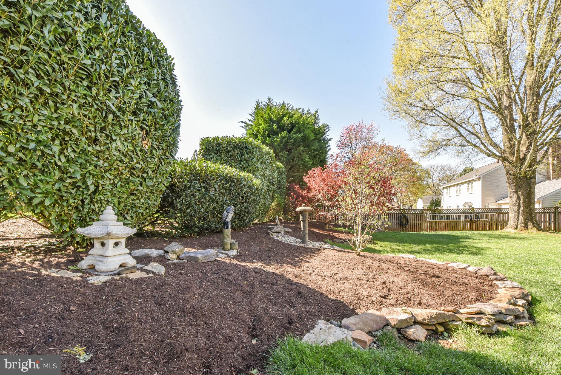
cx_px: 280
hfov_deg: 104.2
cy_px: 188
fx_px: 218
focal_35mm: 14
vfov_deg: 81.3
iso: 800
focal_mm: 14
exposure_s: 1/200
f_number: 14
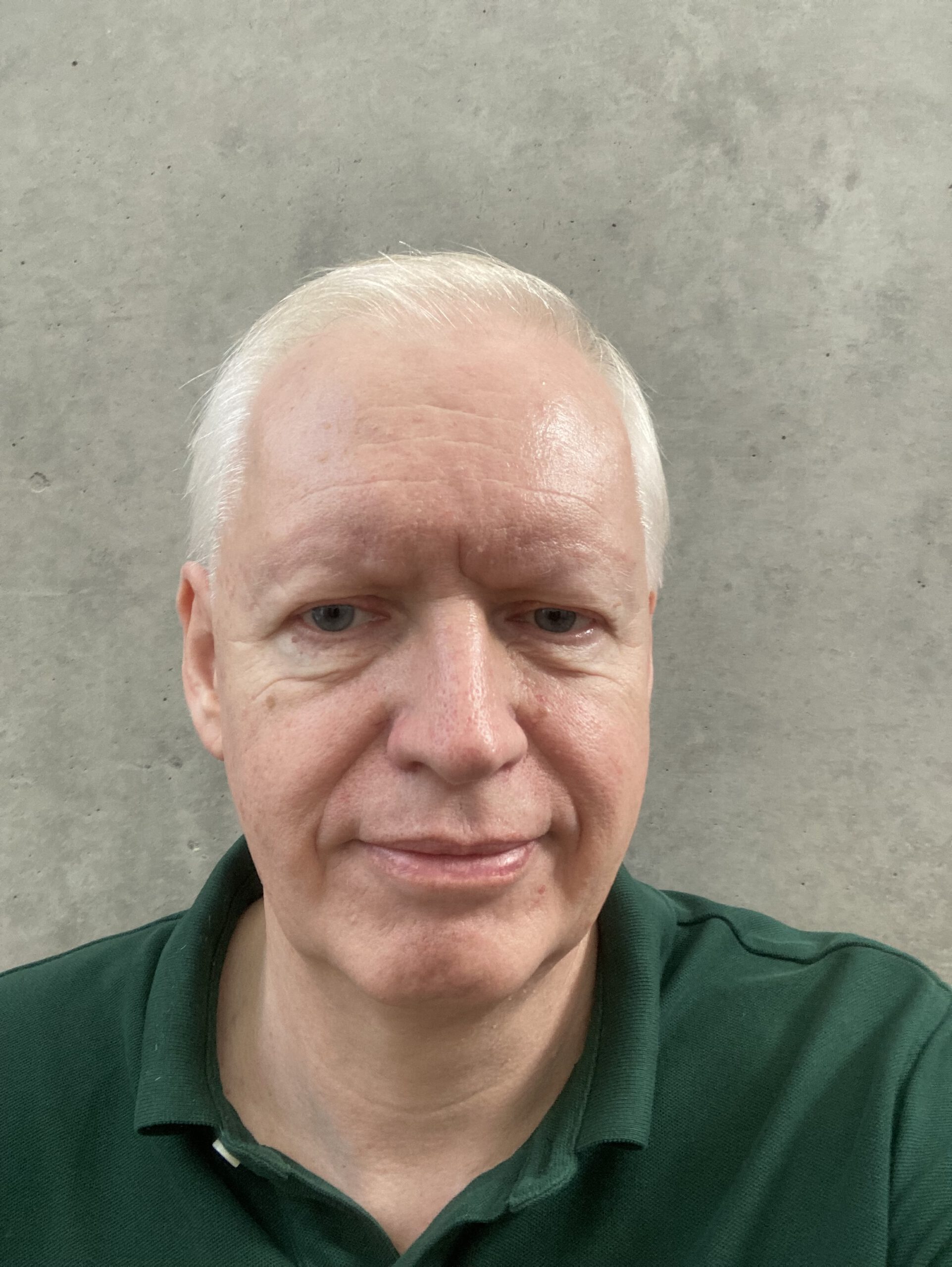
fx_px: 1172
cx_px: 476
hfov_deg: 44.2
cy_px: 634
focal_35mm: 32
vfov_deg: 56.8
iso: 100
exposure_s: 1/60
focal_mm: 2.87
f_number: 2.2
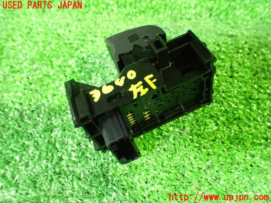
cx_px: 136
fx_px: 235
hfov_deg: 60.0
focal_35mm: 30
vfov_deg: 46.8
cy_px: 102
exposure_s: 1/30
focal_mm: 5.4
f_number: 2.3
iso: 1250
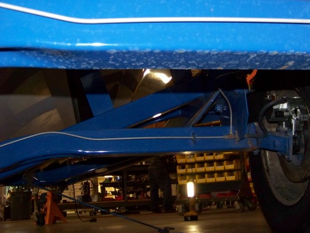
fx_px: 430
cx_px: 206
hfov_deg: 39.2
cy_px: 107
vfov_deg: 30.3
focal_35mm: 48
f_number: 2.8
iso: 200
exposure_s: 1/30
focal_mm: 5.85
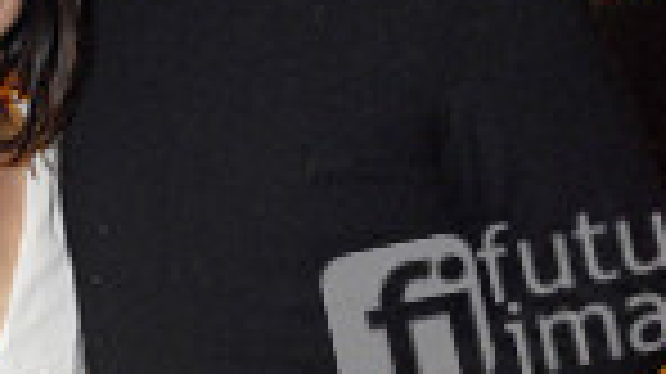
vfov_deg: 16.5
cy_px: 77
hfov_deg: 28.7
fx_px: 1278
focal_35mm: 72
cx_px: 148
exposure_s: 1/30
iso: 500
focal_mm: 17
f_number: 4.5
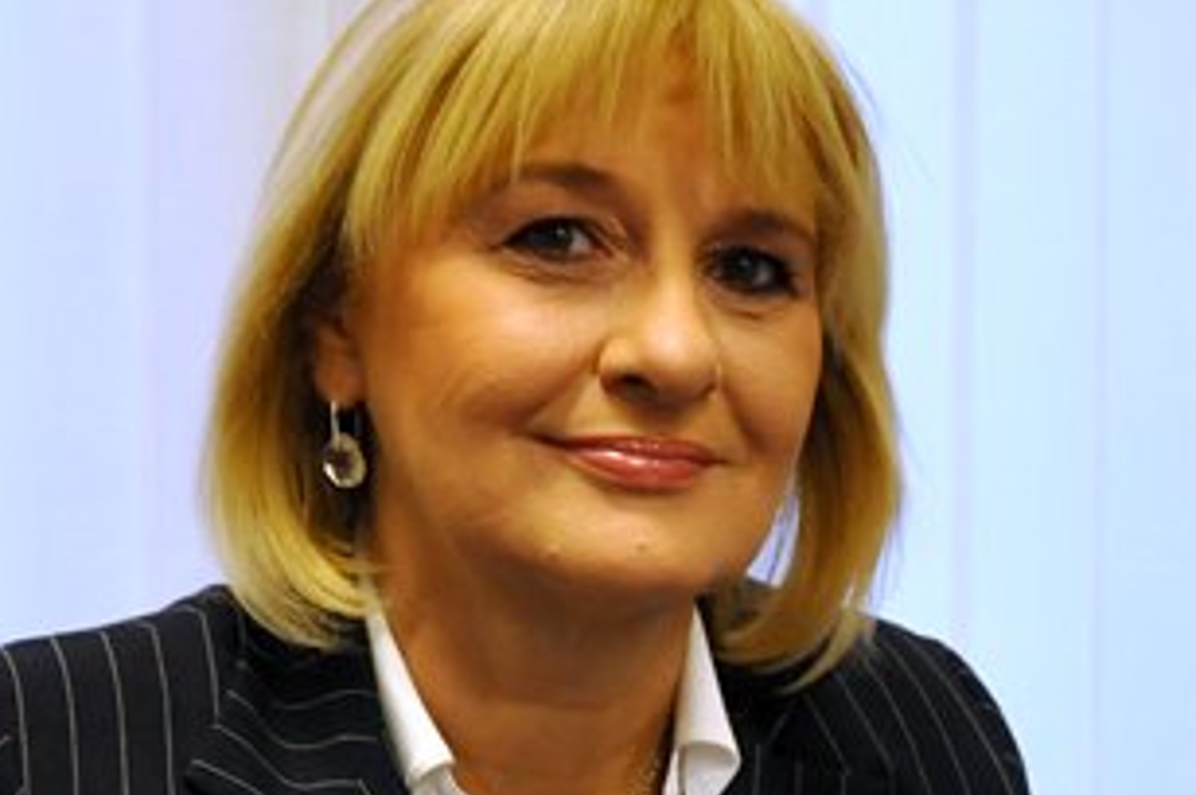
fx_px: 2854
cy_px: 844
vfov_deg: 15.5
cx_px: 690
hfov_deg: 23.6
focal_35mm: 86
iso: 800
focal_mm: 22
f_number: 3.8
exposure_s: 1/60
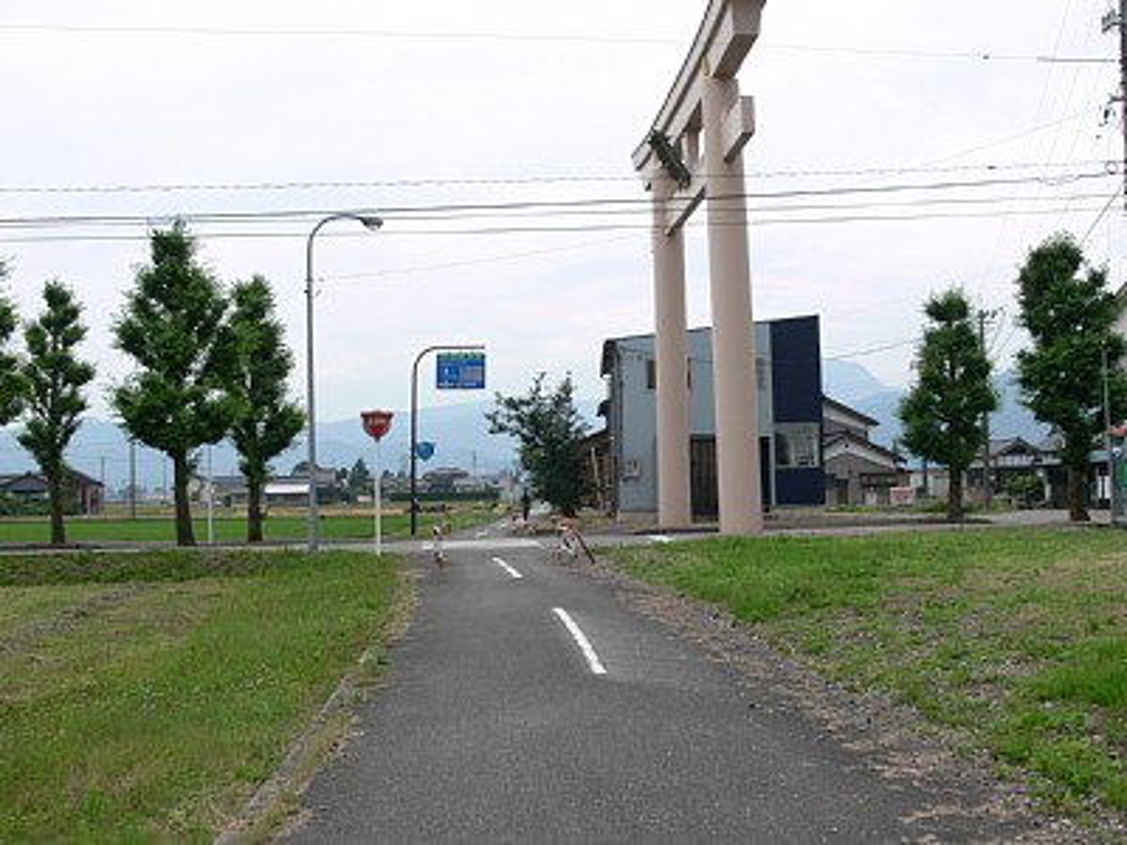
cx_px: 564
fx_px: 1140
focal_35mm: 35
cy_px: 422
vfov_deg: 40.7
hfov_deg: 52.6
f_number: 5.6
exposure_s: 1/200
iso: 80
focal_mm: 7.4
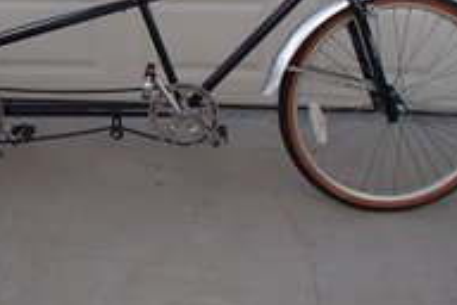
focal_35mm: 52
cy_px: 15
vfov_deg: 25.0
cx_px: 115
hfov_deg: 37.3
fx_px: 660
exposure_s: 1/320
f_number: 3.9
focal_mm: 5
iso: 100
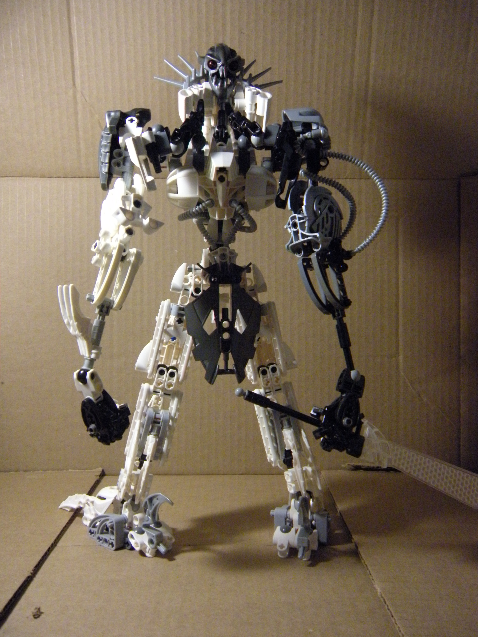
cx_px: 239
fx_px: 644
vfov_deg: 52.6
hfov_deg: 40.7
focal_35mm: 35
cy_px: 318
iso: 400
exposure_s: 1/50.6
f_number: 3.8
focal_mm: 5.9
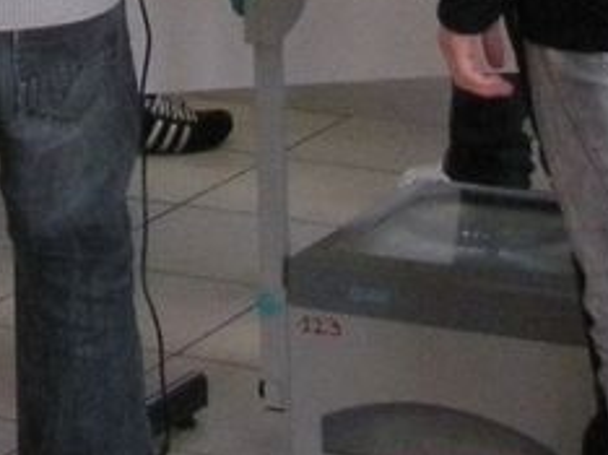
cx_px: -125
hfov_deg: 10.0
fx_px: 3404
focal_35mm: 194
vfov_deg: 7.2
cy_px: -627
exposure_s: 1/64.6
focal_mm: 6.3
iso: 400
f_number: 3.5
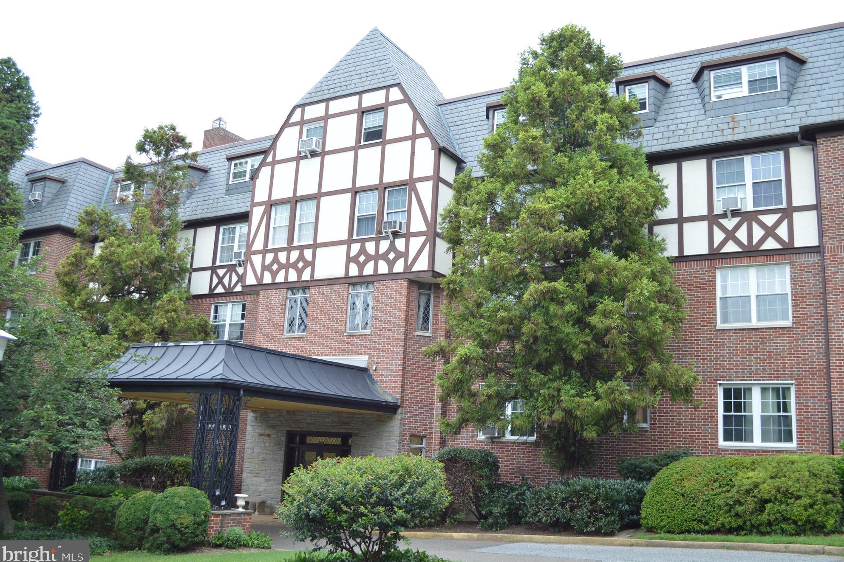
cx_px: 430
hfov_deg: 55.8
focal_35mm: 34
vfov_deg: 38.9
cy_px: 282
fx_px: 797
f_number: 4
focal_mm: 22
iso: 400
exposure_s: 1/60
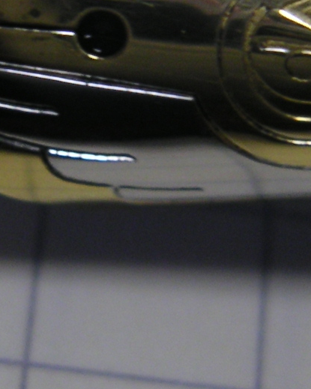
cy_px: 57
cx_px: 197
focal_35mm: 334
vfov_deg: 5.8
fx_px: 3844
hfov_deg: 4.6
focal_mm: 14.4
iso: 100
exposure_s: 1/4
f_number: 3.7
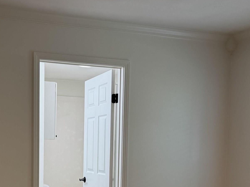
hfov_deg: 31.2
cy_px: 176
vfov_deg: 23.2
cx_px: 67
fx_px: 440
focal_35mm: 61
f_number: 1.78
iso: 80
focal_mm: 6.76
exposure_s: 1/120
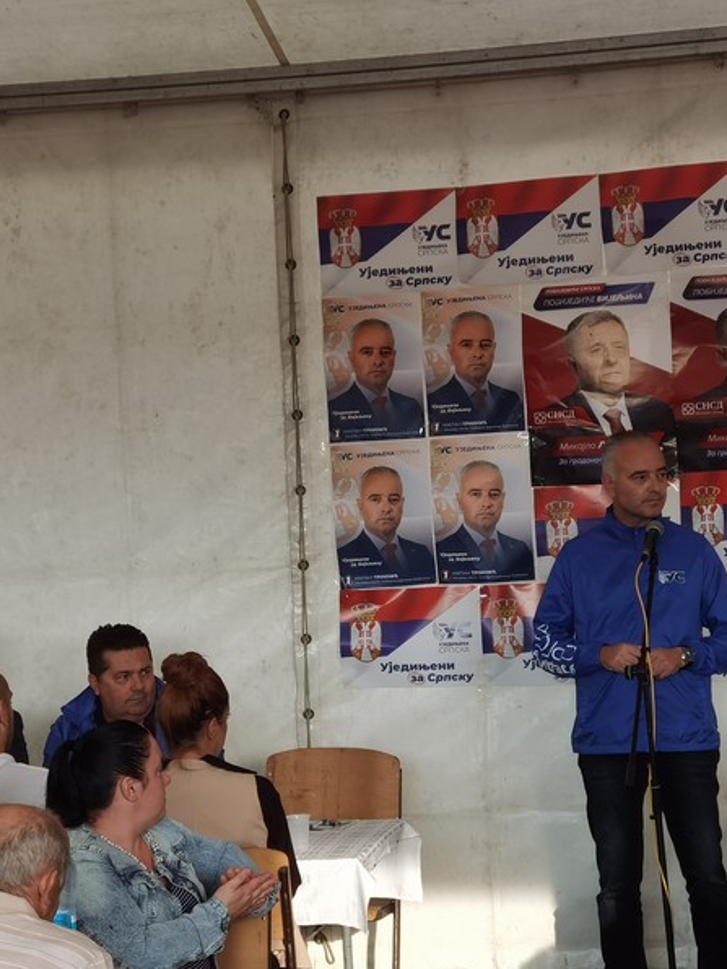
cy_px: 484
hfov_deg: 14.5
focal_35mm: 102
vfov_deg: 19.3
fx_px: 2856
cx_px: 359
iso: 50
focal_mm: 6.71
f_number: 1.9
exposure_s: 1/243
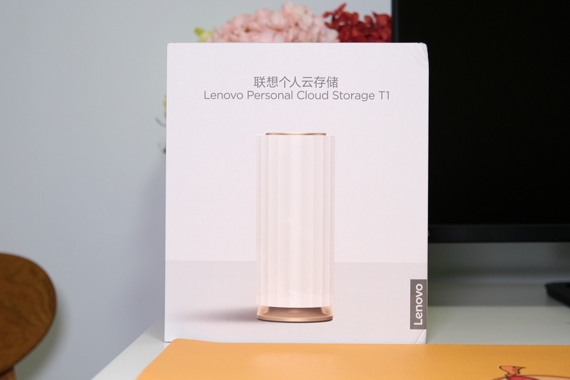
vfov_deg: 31.2
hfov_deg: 45.4
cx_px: 279
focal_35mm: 43
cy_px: 186
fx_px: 681
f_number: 2.8
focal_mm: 28.3
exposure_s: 1/75
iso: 500
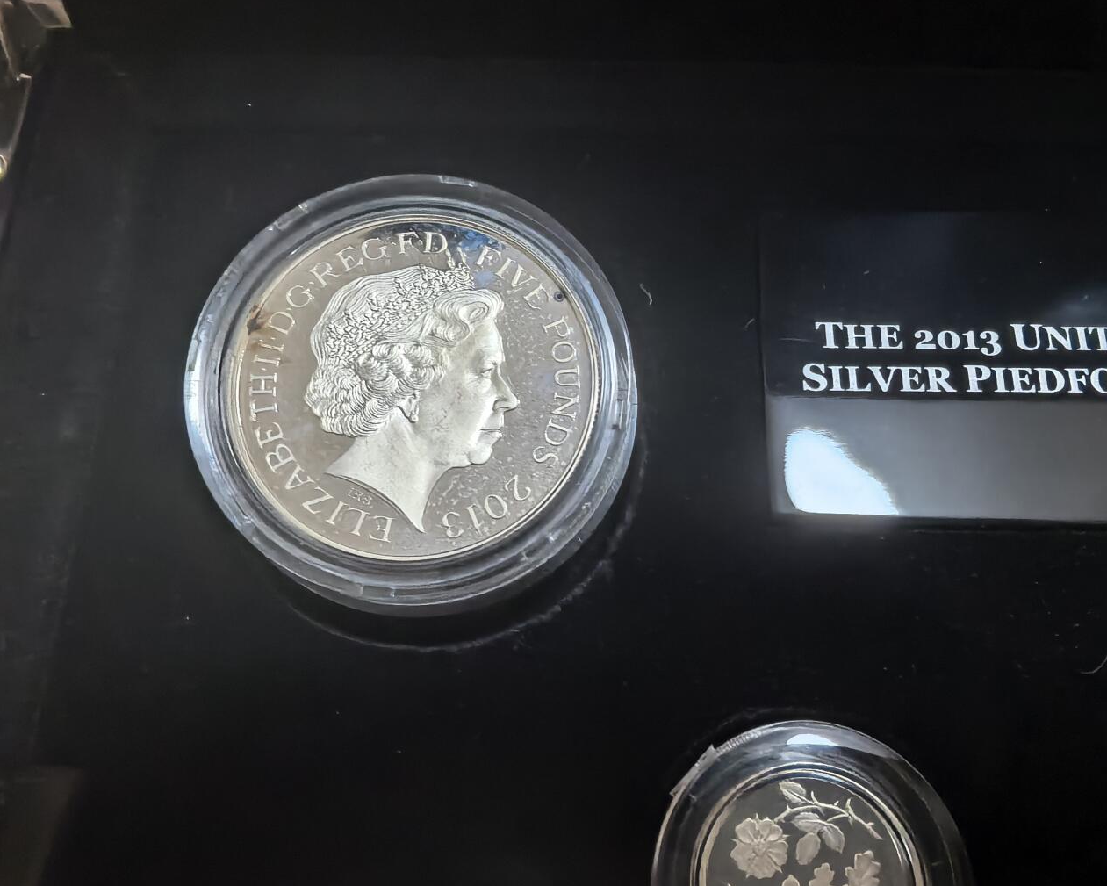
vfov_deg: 54.9
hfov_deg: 65.8
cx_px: 613
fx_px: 852
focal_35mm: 26
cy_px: 442
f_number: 2.2
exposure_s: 1/25
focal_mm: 1.68
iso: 400
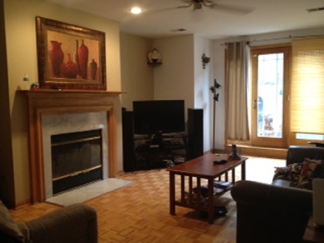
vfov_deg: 40.7
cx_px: 162
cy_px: 122
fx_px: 328
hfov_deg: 52.6
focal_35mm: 35
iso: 200
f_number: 2.4
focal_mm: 4.28
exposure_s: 1/20
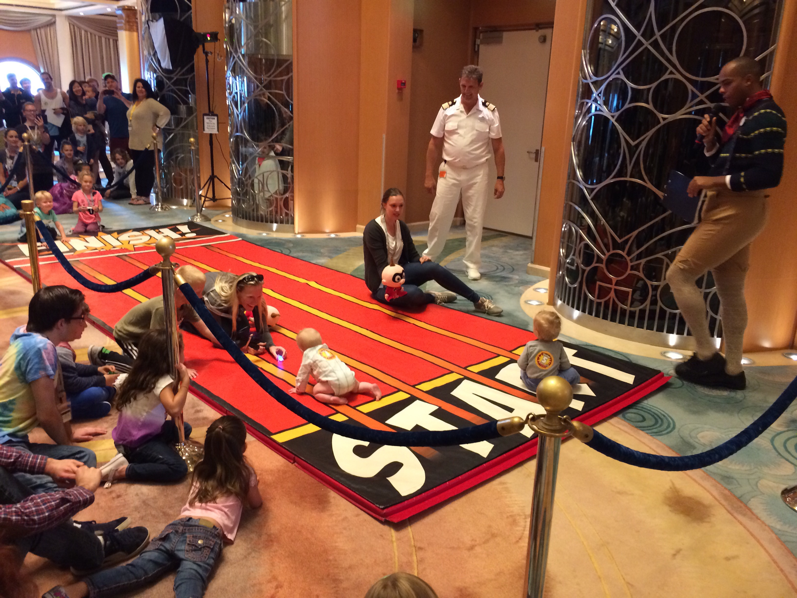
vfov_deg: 48.2
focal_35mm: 29
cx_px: 398
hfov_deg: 61.7
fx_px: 668
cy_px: 299
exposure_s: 1/33
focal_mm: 4.15
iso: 320
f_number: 2.2
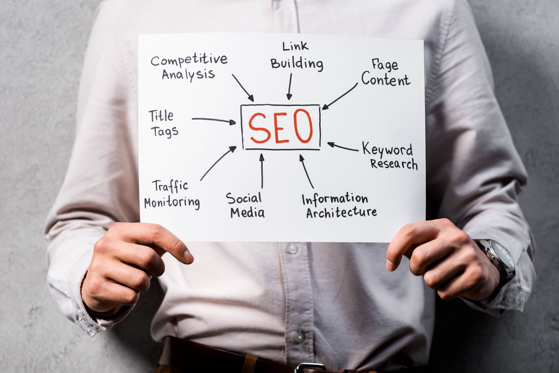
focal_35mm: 105
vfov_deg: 13.1
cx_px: 280
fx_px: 1631
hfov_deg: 19.5
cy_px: 186
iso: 200
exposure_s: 1/200
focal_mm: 105
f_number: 6.3
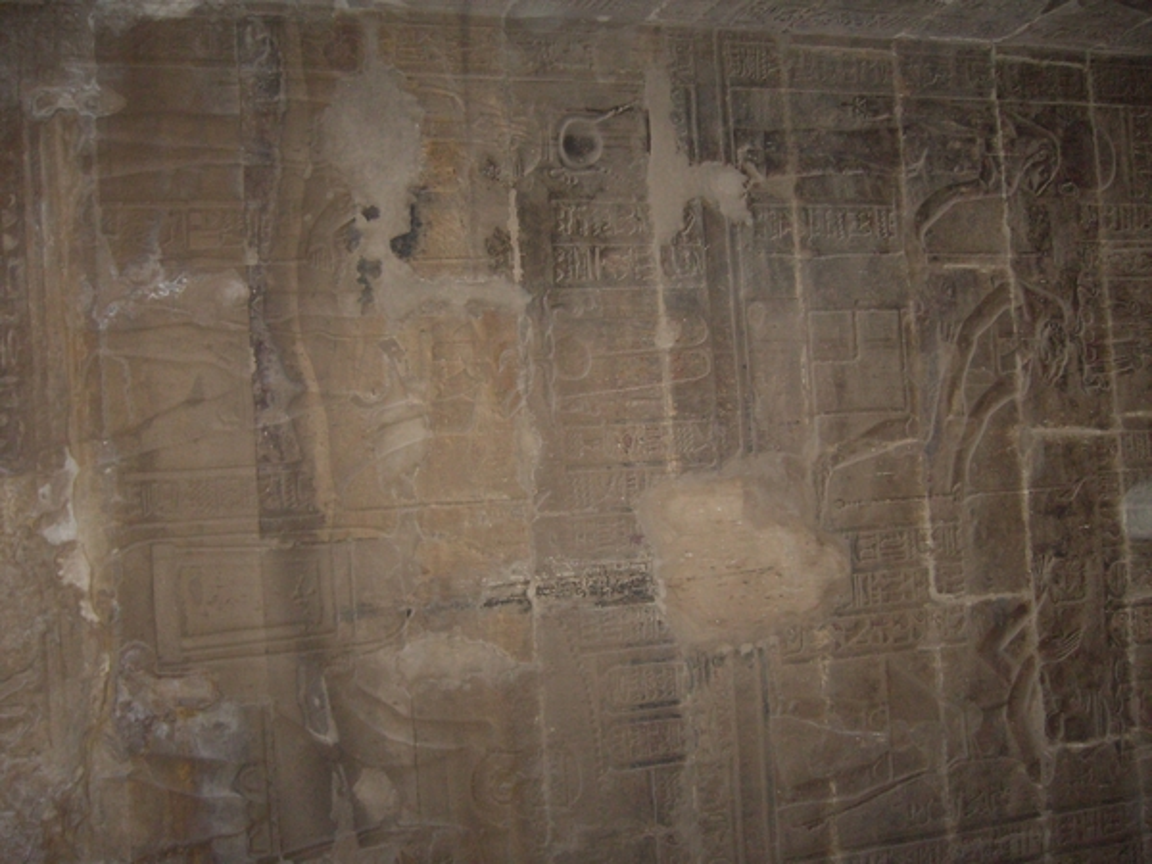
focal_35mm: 35
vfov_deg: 40.7
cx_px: 576
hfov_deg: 52.6
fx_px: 1165
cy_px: 432
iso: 200
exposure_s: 1/50
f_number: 2.8
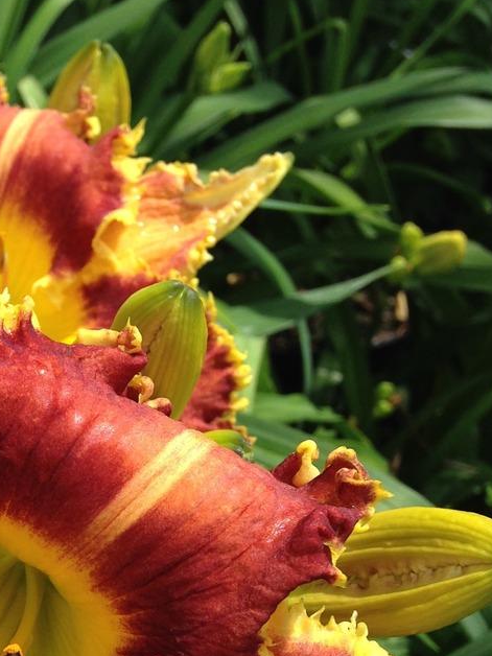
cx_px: -13
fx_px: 1327
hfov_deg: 20.3
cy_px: 570
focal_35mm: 70
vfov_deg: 27.0
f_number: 2.4
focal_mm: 4.12
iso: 50
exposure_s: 1/861
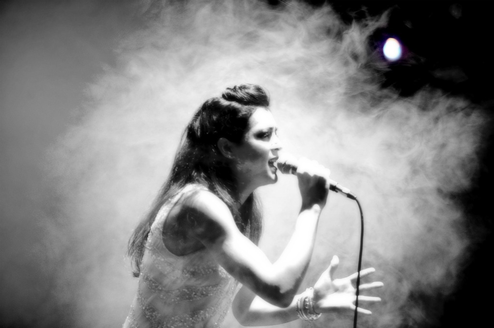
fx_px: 1714
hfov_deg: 16.4
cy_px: 164
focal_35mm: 125
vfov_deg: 10.9
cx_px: 247
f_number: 2.8
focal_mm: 125
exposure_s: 1/100
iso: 3200
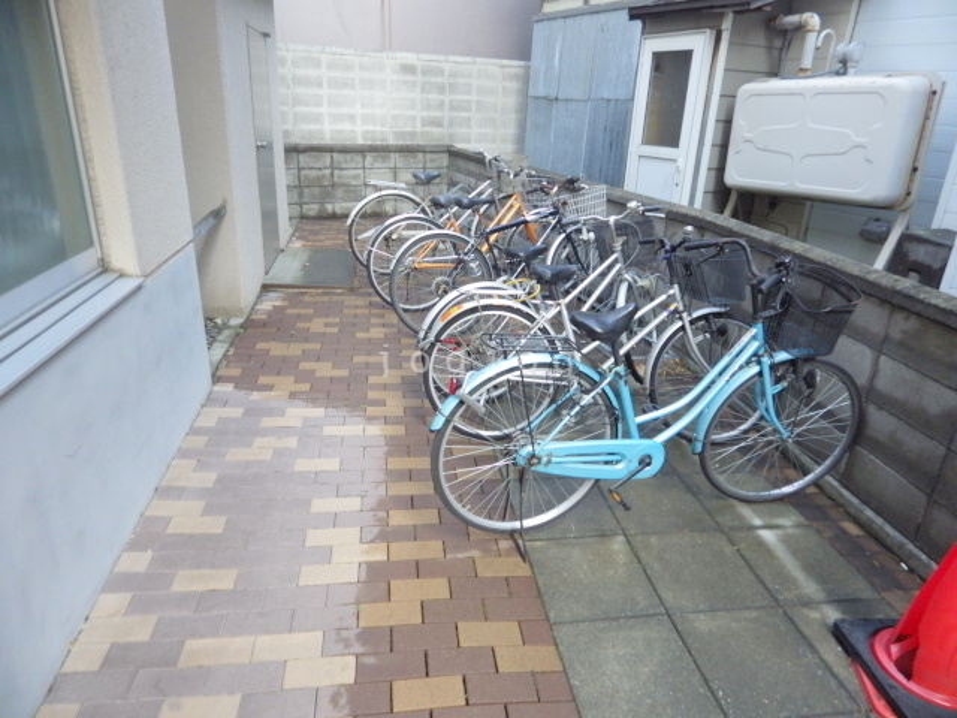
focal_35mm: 22
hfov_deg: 76.4
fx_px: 608
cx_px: 478
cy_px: 359
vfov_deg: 61.1
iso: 200
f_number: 3.1
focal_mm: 4
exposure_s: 1/45
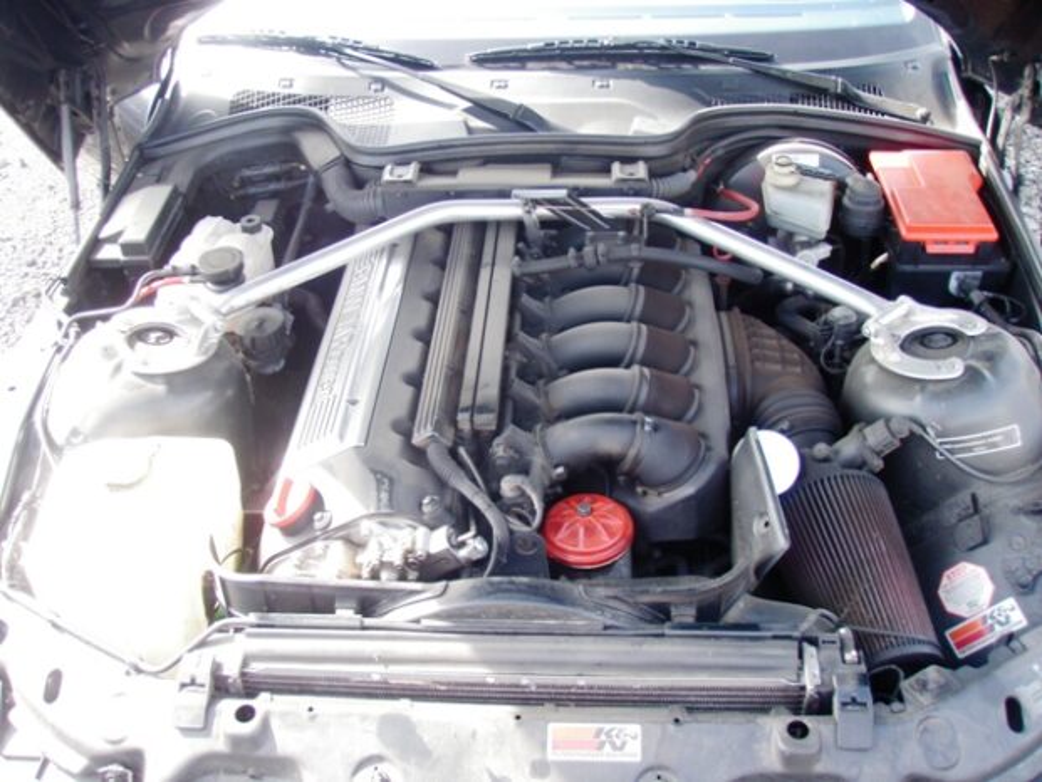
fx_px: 1144
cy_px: 391
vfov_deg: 37.7
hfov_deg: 49.0
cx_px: 521
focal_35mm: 38
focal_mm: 6.7
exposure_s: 1/60
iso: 80
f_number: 3.5
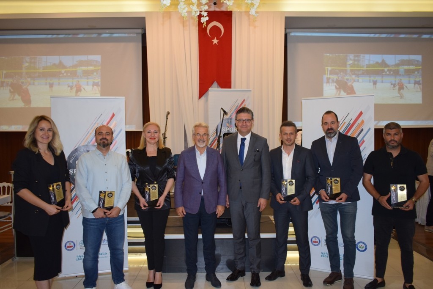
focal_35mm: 30
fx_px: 361
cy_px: 144
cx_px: 216
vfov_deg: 43.6
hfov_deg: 61.9
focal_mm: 20
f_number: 3.5
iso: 900
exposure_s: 1/60
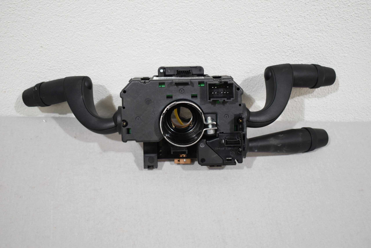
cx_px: 186
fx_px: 526
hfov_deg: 38.9
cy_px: 124
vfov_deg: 26.5
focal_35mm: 51
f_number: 4.5
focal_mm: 34
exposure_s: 1/125
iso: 900
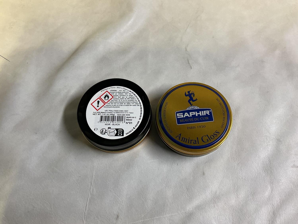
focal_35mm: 29
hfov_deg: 61.7
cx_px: 149
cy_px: 112
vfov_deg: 48.2
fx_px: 250
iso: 125
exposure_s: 1/50
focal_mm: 3
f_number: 1.8
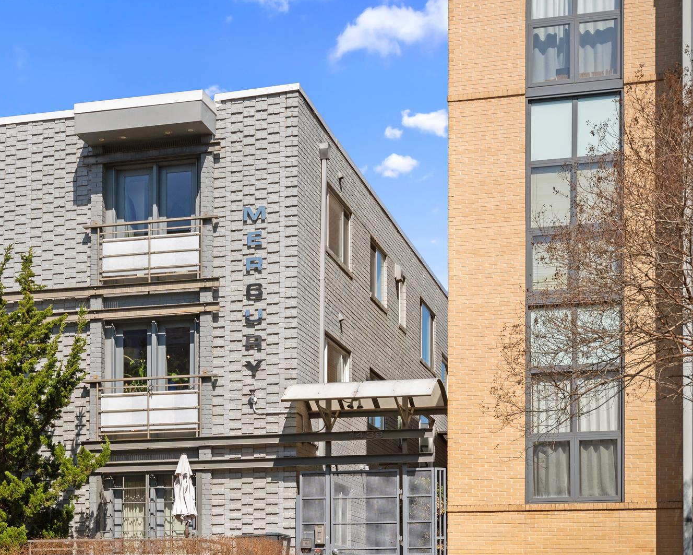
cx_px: 201
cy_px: 351
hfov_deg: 27.3
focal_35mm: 69
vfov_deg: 22.2
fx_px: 1413
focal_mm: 47.6
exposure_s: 1/8000
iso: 250
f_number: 2.8
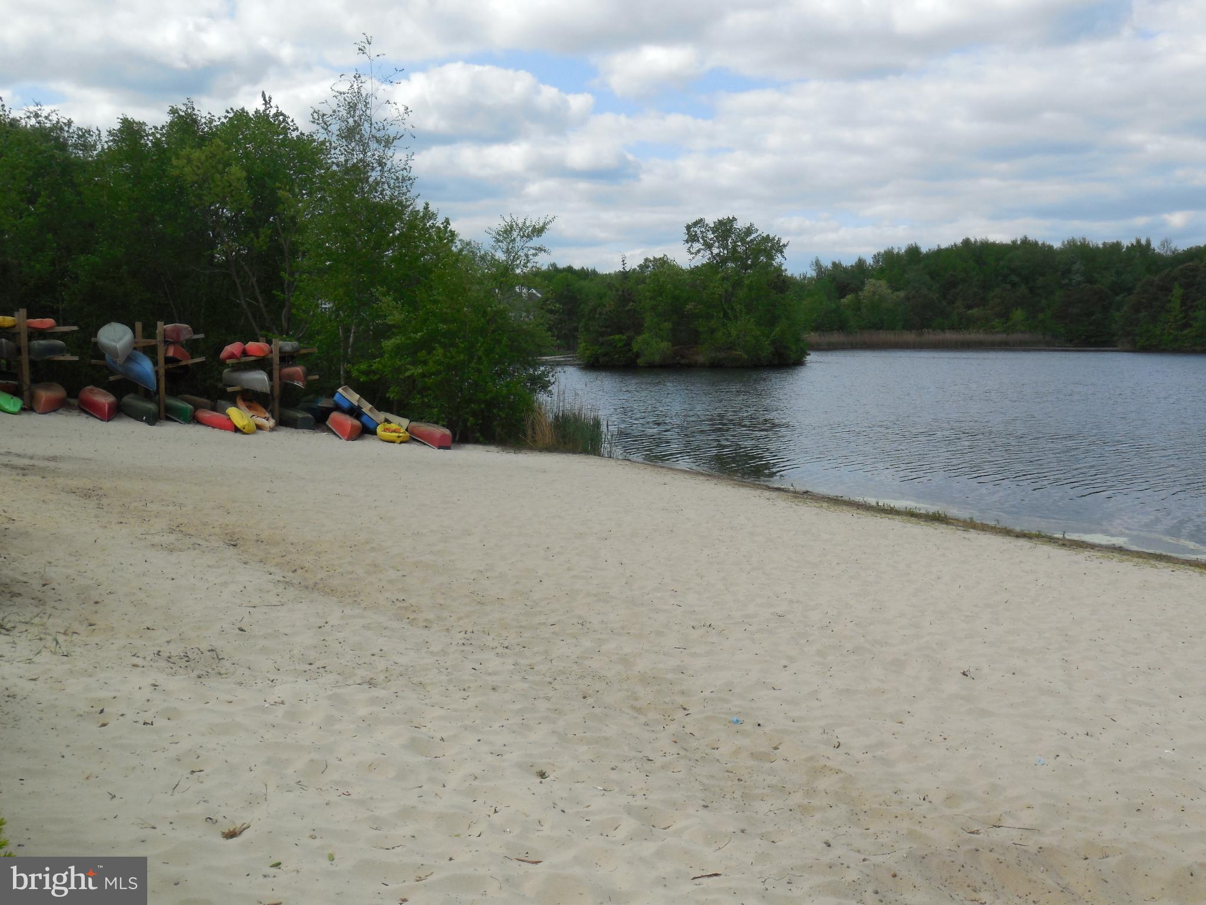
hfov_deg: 54.0
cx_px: 603
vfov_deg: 41.8
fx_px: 1185
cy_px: 452
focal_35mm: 34
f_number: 3.9
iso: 125
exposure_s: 1/1000
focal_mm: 6
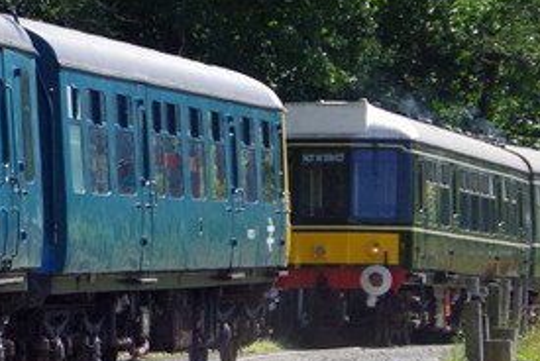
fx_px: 5105
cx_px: -173
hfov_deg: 6.0
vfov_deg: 4.1
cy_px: 192
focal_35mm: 340
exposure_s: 1/400
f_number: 8
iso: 320
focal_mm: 78
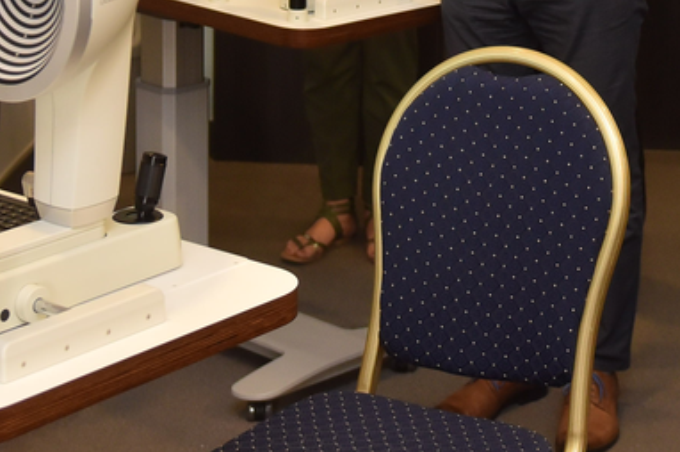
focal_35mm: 114
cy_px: -134
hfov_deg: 17.9
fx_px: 2151
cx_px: 500
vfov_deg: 11.7
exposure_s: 1/100
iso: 1250
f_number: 2.8
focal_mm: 34
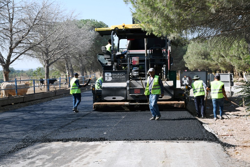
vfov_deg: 22.6
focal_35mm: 60
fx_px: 417
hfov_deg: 33.4
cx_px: 125
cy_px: 84
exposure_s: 1/125
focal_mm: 40
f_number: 9
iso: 100
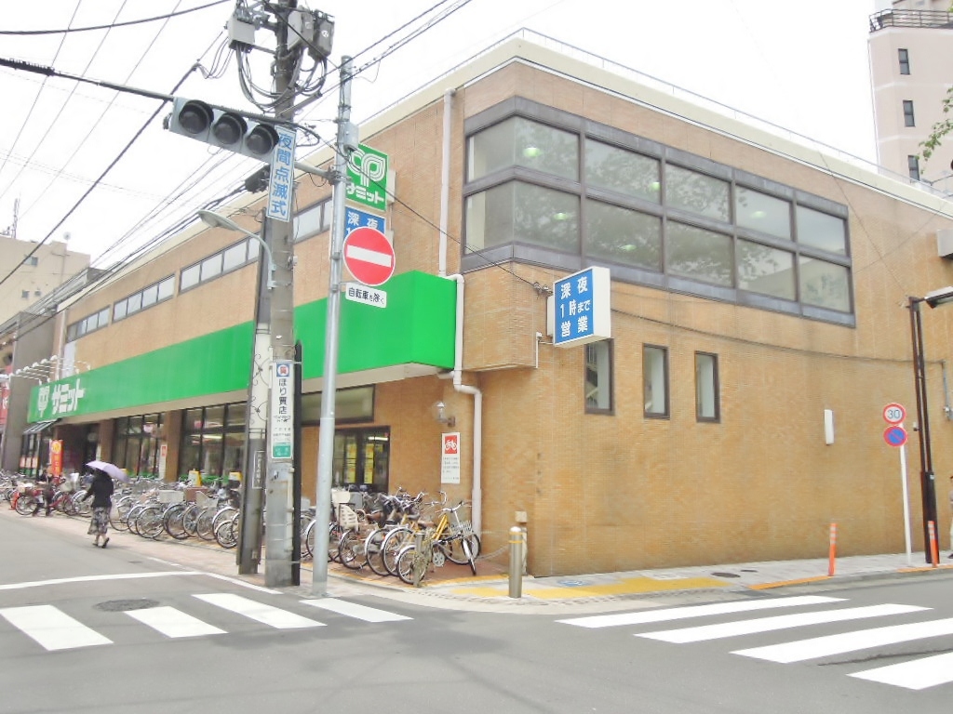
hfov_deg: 71.6
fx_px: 661
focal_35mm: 24
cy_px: 357
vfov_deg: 56.8
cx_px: 476
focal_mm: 4.3
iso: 160
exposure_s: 1/1250
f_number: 2.8
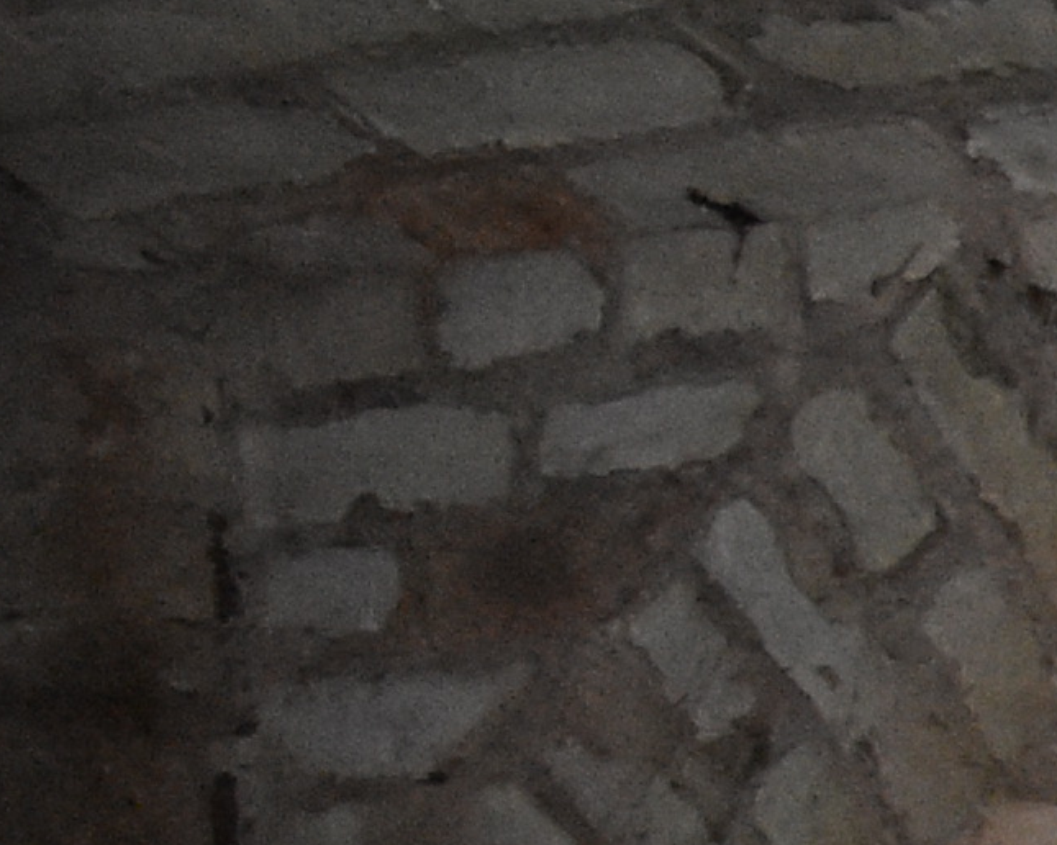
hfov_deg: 8.0
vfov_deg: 11.1
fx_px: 4098
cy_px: 1428
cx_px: 4318
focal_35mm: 131
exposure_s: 1/60
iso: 3600
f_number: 4.5
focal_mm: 10
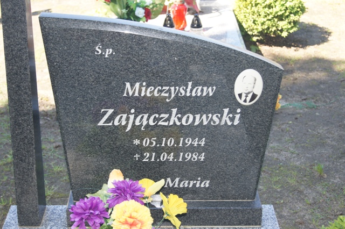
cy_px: 114
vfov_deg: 20.1
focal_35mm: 68
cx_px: 172
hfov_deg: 29.9
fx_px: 647
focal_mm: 45
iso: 200
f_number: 5.6
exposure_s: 1/160
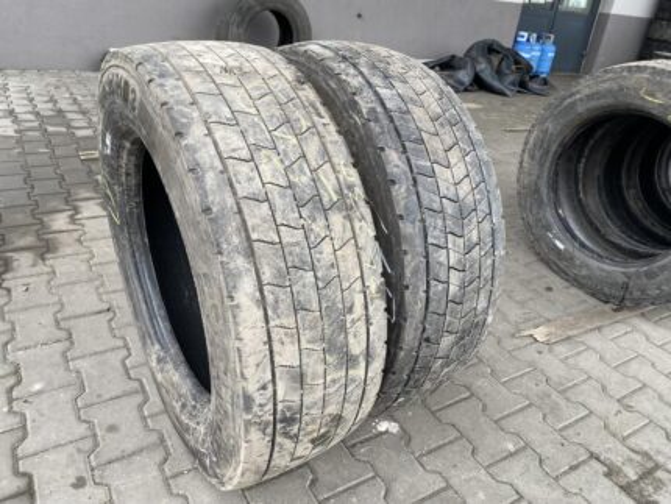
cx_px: 336
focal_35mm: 26
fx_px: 504
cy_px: 252
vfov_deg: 53.1
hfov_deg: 67.3
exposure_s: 1/121
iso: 40
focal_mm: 4.25
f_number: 1.8
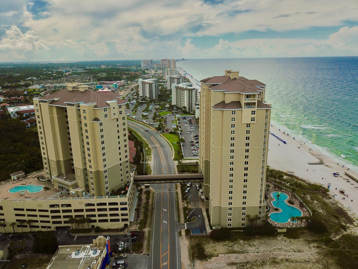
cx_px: 179
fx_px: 269
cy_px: 134
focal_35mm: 26
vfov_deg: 53.1
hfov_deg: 67.3
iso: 100
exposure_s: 1/2146
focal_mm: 4.73
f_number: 2.2
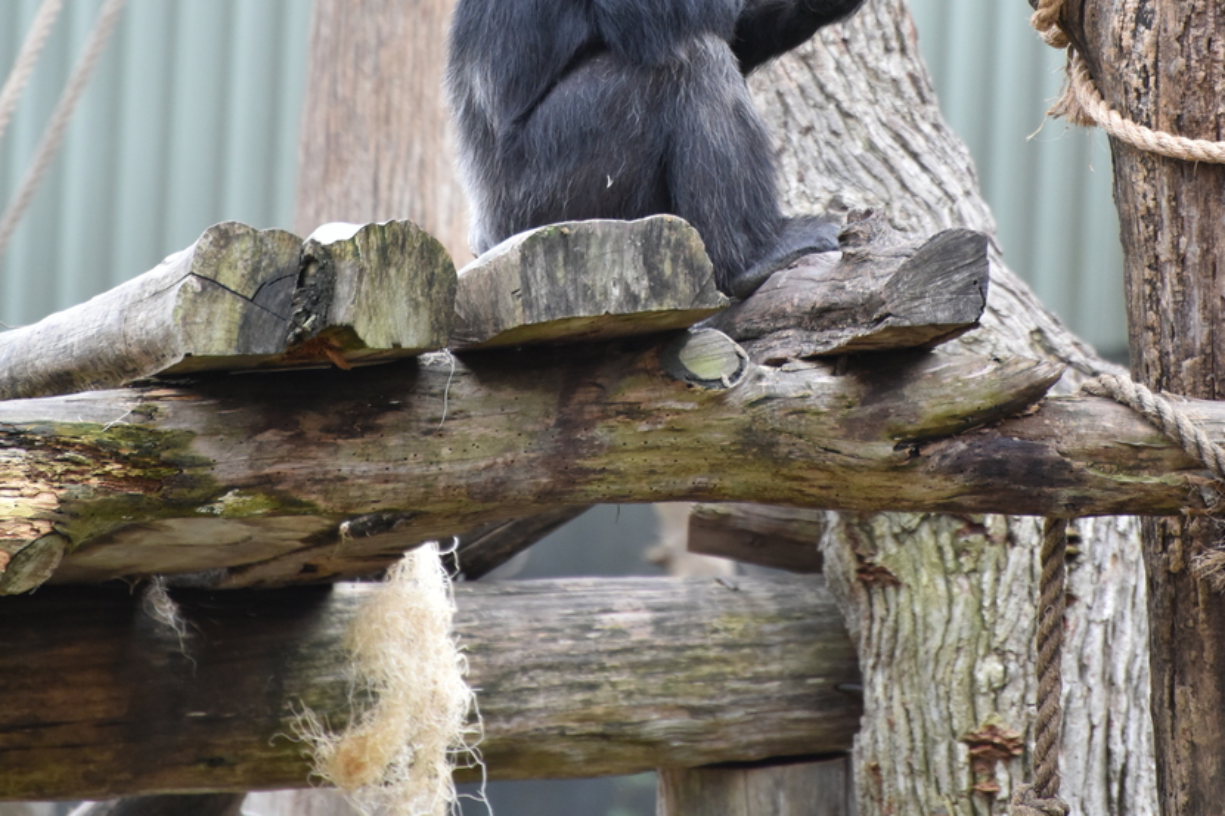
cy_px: -46
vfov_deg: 3.0
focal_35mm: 463
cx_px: 626
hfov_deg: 4.5
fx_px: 15751
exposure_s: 1/640
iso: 2200
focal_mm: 300
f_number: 5.6
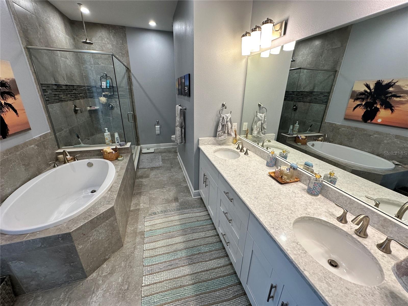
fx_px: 165
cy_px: 153
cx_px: 204
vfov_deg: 85.7
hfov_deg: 102.1
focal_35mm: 14
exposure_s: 1/120
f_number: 2.2
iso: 160
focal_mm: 2.22
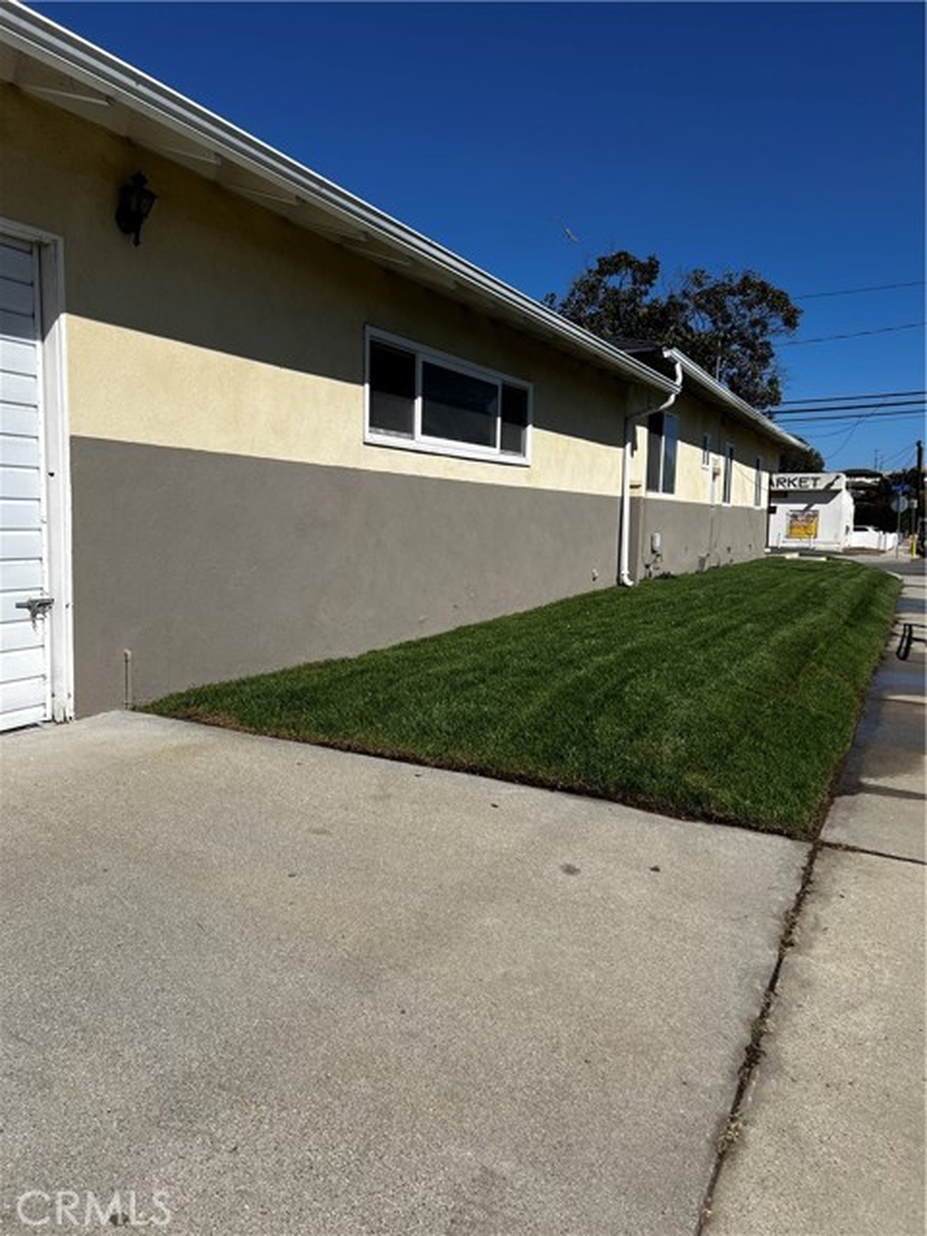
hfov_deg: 53.1
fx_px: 928
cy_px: 618
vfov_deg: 67.3
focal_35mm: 26
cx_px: 464
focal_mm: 5.7
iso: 50
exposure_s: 1/8696
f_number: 1.5
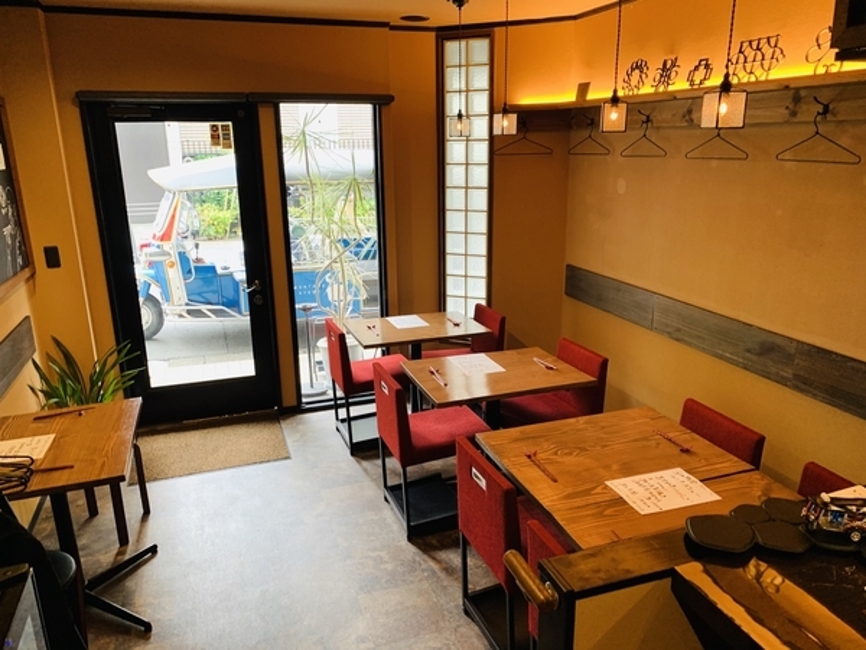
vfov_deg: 53.1
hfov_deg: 67.3
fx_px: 650
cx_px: 433
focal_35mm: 26
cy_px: 325
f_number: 1.8
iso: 100
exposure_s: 1/50
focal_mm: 4.25
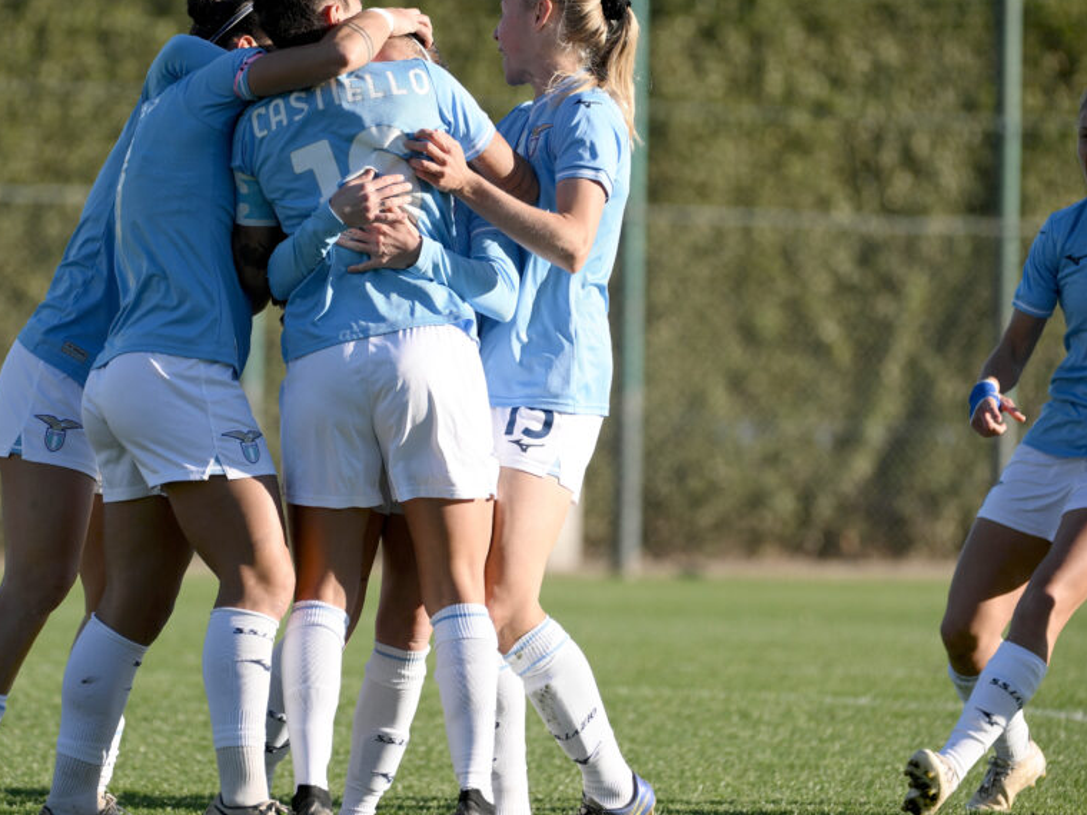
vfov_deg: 4.8
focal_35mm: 311
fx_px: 9766
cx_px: 531
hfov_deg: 6.4
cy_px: 400
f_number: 4
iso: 320
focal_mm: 240
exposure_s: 1/1600
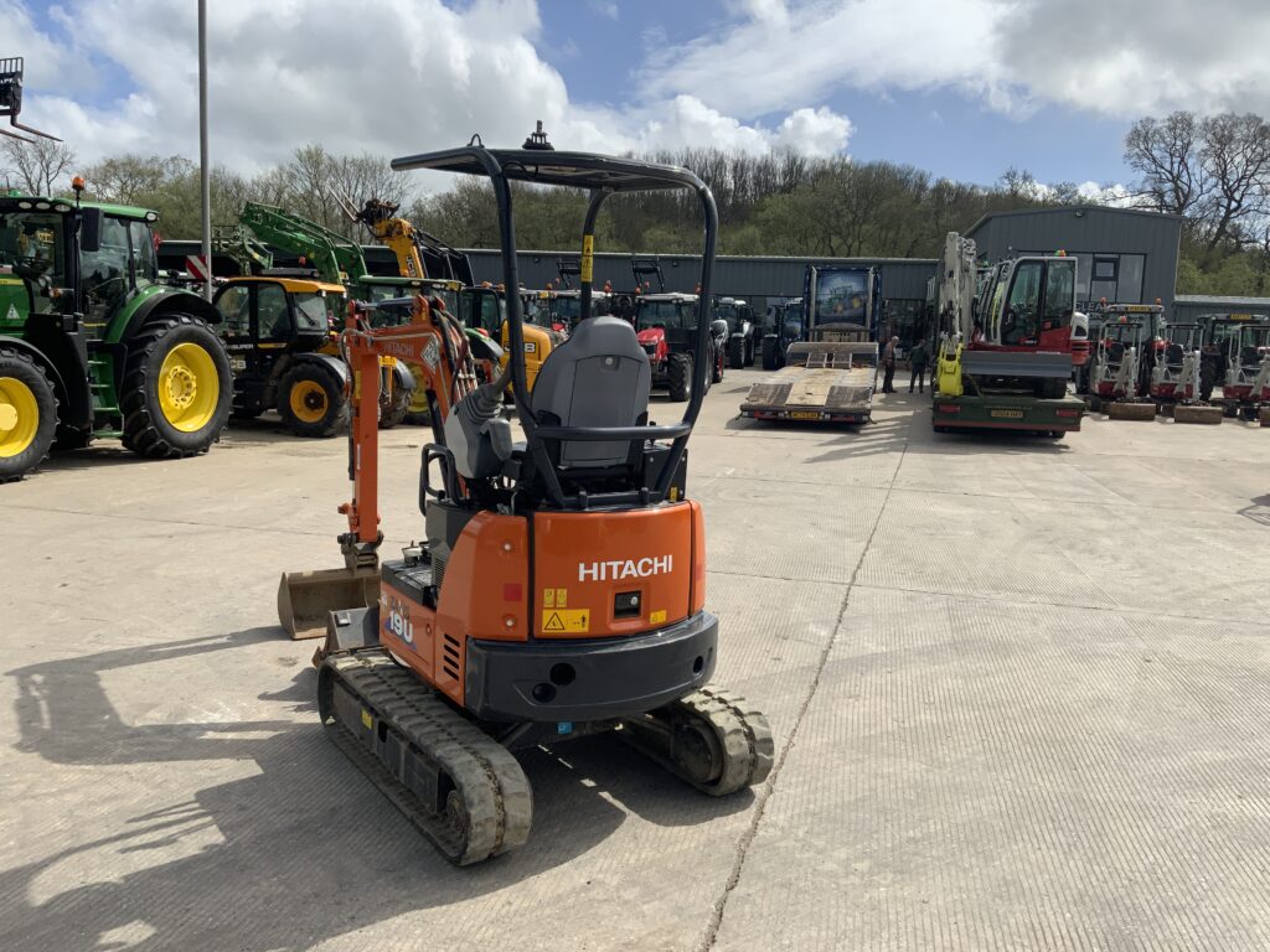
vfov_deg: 48.2
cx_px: 635
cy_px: 476
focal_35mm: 29
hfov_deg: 61.7
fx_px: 1064
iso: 16
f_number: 1.8
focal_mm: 3
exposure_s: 1/2667
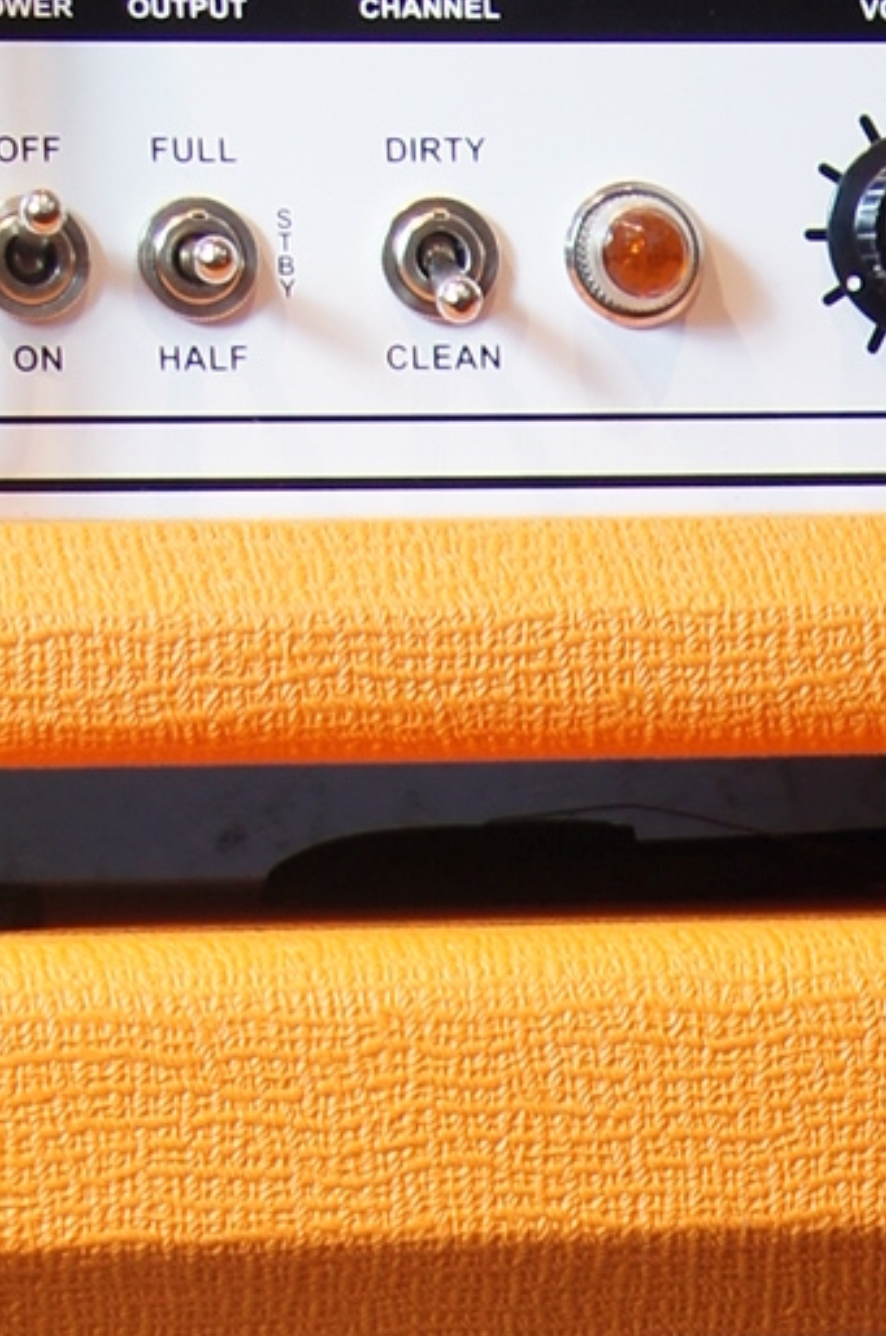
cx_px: 1969
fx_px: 13602
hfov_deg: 3.7
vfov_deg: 5.5
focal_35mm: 367
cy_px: 2820
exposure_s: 1/4
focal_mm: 55
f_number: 6.3
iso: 100
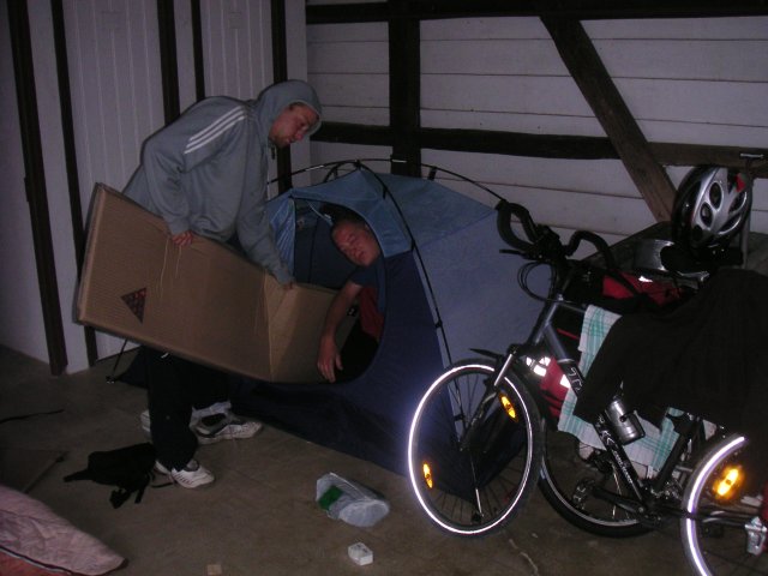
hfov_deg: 49.0
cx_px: 384
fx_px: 843
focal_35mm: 38
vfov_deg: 37.7
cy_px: 288
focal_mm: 6
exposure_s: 1/45
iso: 160
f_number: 2.8
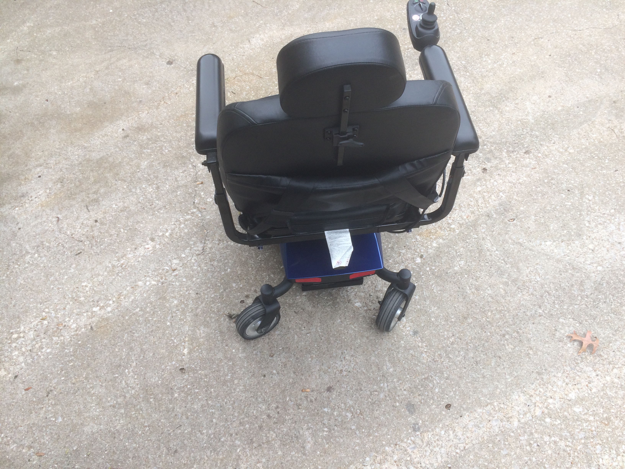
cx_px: 312
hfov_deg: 61.7
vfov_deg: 48.2
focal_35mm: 29
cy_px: 234
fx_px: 524
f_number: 2.2
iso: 32
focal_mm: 4.15
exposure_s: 1/289
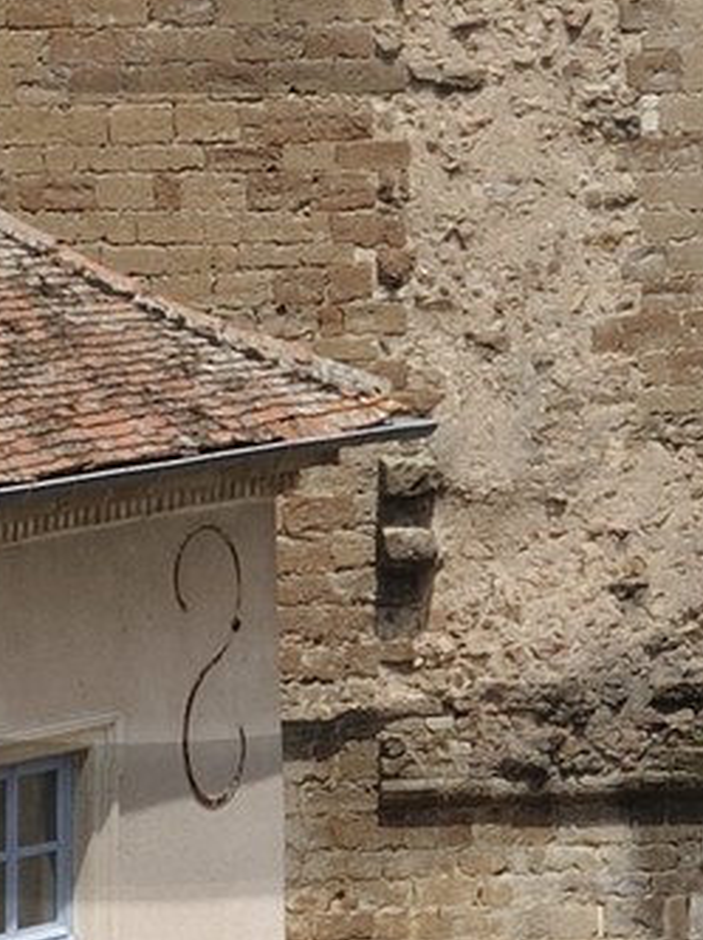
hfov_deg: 3.7
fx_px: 10933
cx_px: 116
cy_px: -422
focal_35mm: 403
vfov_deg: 4.9
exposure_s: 1/160
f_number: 16
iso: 200
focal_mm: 58
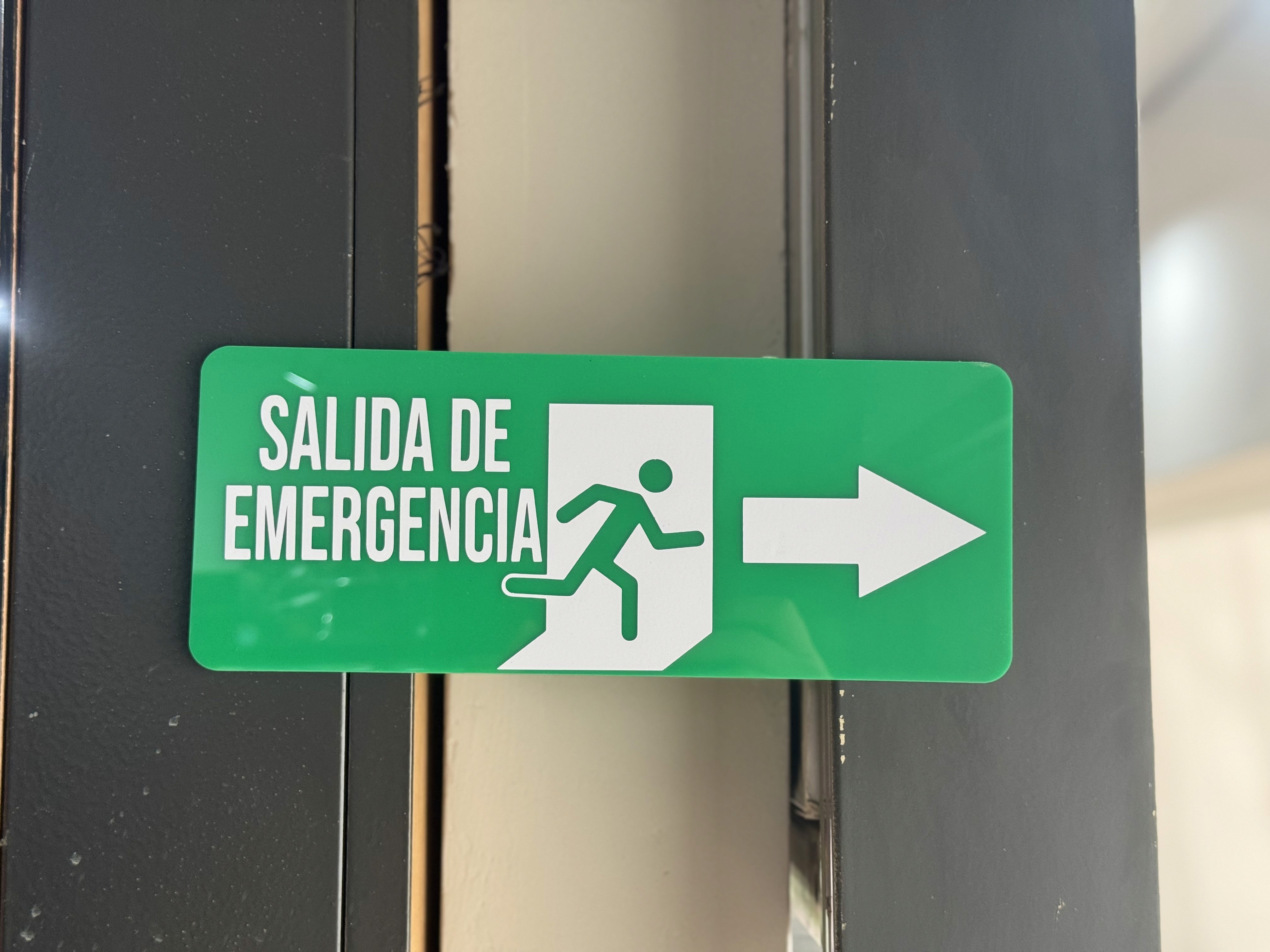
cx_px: 635
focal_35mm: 48
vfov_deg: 30.3
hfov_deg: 39.7
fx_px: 1761
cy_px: 476
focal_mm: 6.76
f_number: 1.78
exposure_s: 1/60
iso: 125
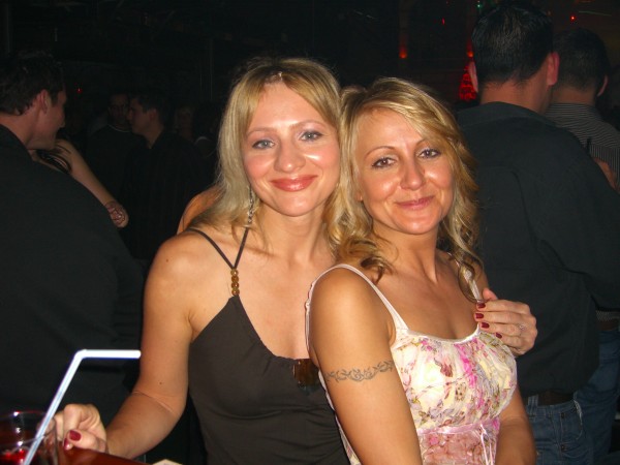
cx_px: 310
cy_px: 232
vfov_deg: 37.7
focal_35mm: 38
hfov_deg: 49.0
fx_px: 681
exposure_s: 1/60
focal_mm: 7.9
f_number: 2.8
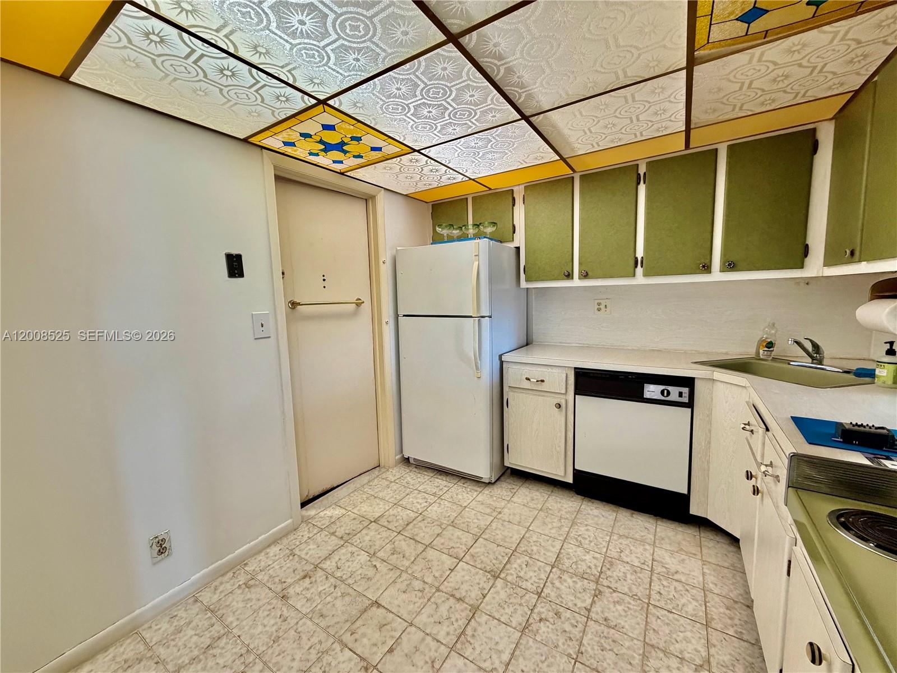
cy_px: 336
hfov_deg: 102.1
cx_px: 448
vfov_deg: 85.7
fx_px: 363
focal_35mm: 14
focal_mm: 2.22
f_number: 2.2
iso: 320
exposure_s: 1/60
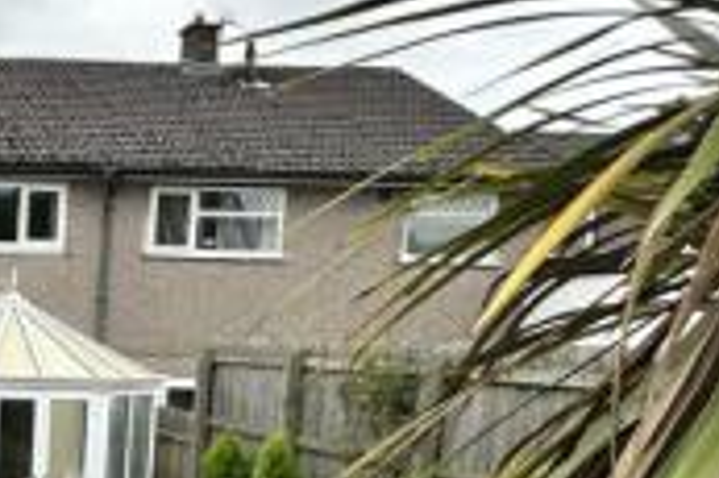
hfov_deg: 30.8
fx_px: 978
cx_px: -235
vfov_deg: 26.6
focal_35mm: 49
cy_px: 426
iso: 40
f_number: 2.2
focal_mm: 2.22
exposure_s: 1/1618
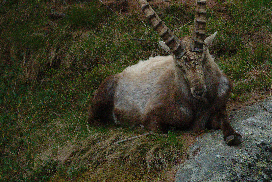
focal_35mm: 1313
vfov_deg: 1.1
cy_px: 47
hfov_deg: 1.6
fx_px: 9933
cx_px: 183
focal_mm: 500
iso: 640
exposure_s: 1/500
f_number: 8
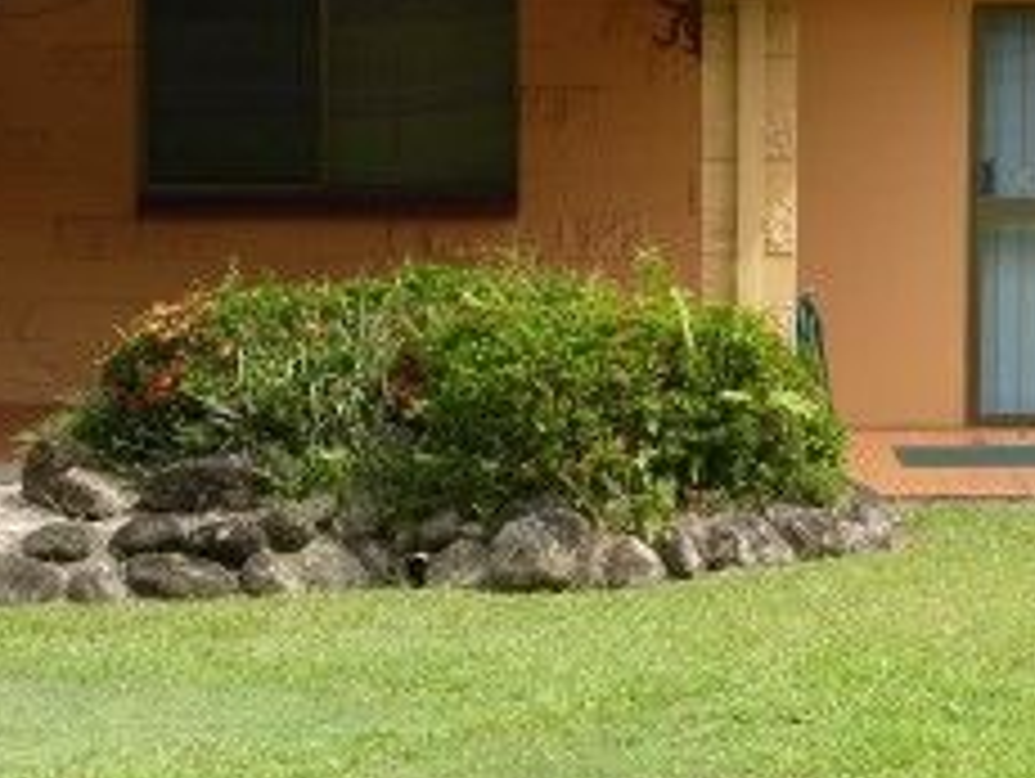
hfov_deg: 15.7
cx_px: 256
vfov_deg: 11.9
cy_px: 337
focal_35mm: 125
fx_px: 3741
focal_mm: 8
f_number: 4
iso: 100
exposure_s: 1/400
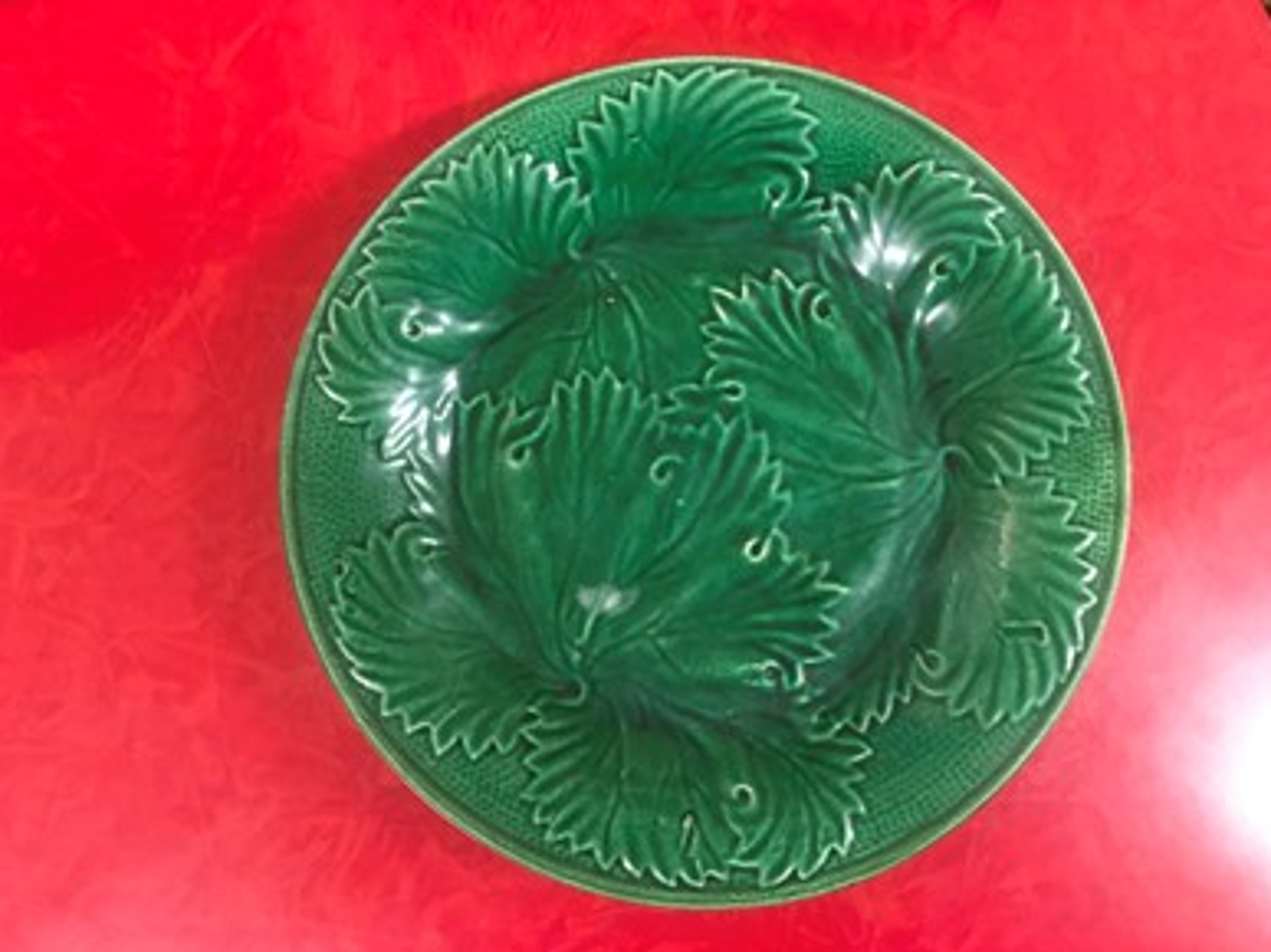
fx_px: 1101
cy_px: 466
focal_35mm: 30
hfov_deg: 60.0
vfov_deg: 46.8
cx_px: 621
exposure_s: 1/17
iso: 200
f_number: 2.2
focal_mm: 4.15
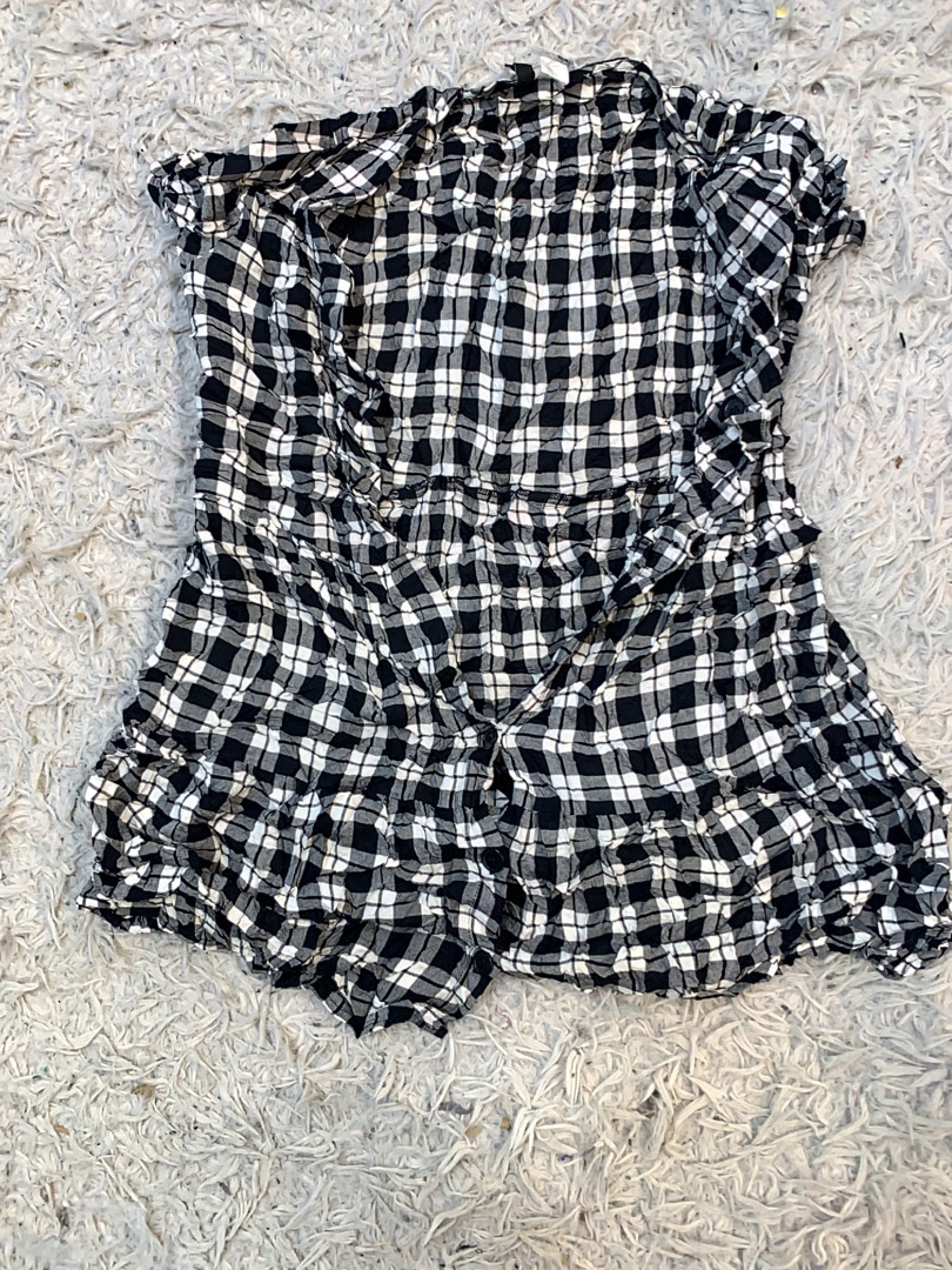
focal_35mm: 26
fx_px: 953
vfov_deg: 67.3
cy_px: 635
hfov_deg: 53.1
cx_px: 476
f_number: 1.8
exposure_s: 1/100
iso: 64
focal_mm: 4.25
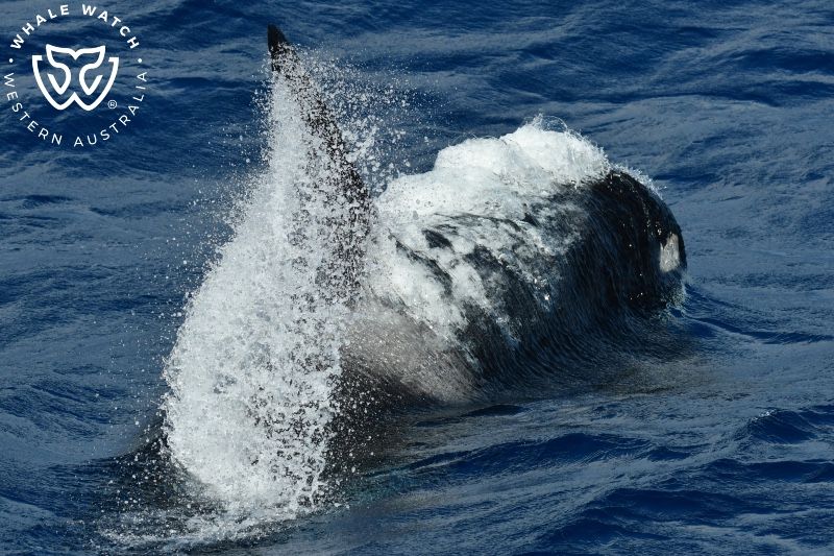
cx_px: 417
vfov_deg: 6.1
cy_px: 278
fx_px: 5211
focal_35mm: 225
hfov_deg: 9.2
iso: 360
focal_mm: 150
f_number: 8
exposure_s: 1/2000
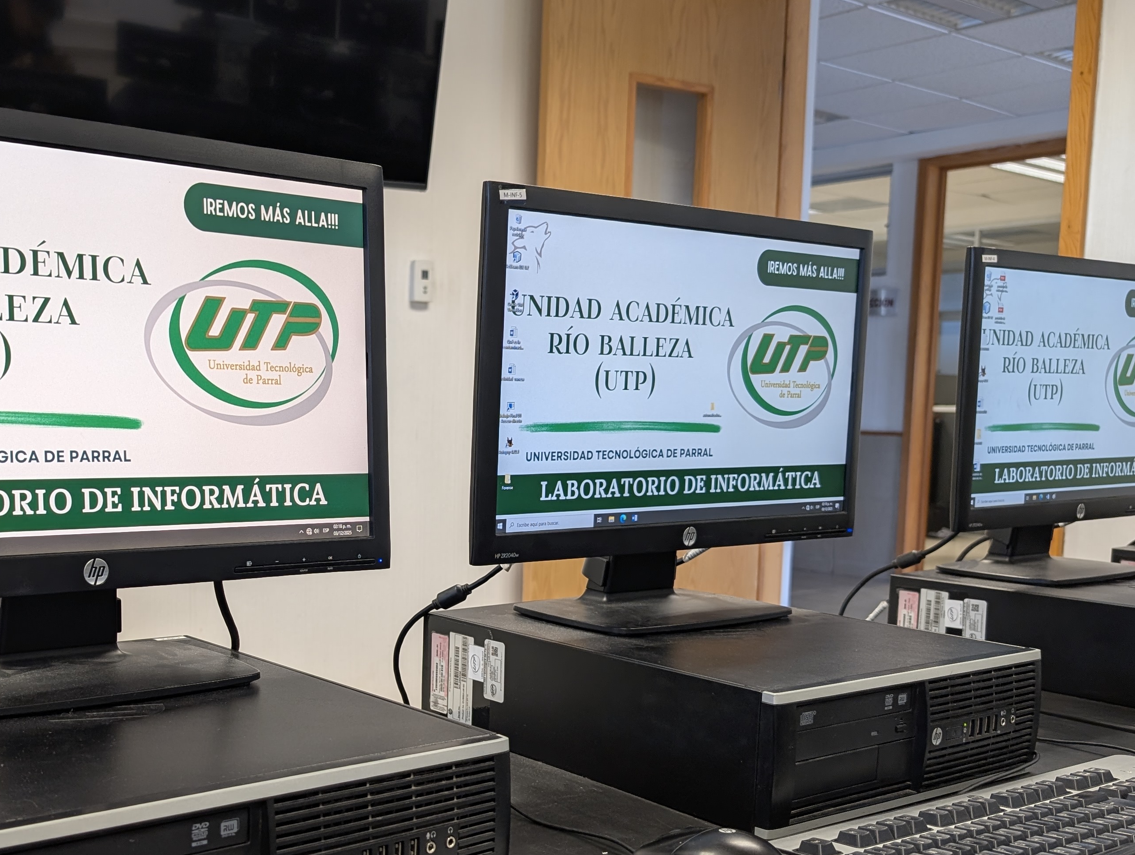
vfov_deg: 37.5
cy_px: 543
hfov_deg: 47.3
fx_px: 1248
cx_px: 301
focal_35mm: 38
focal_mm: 6.9
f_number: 1.68
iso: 44
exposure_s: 1/40
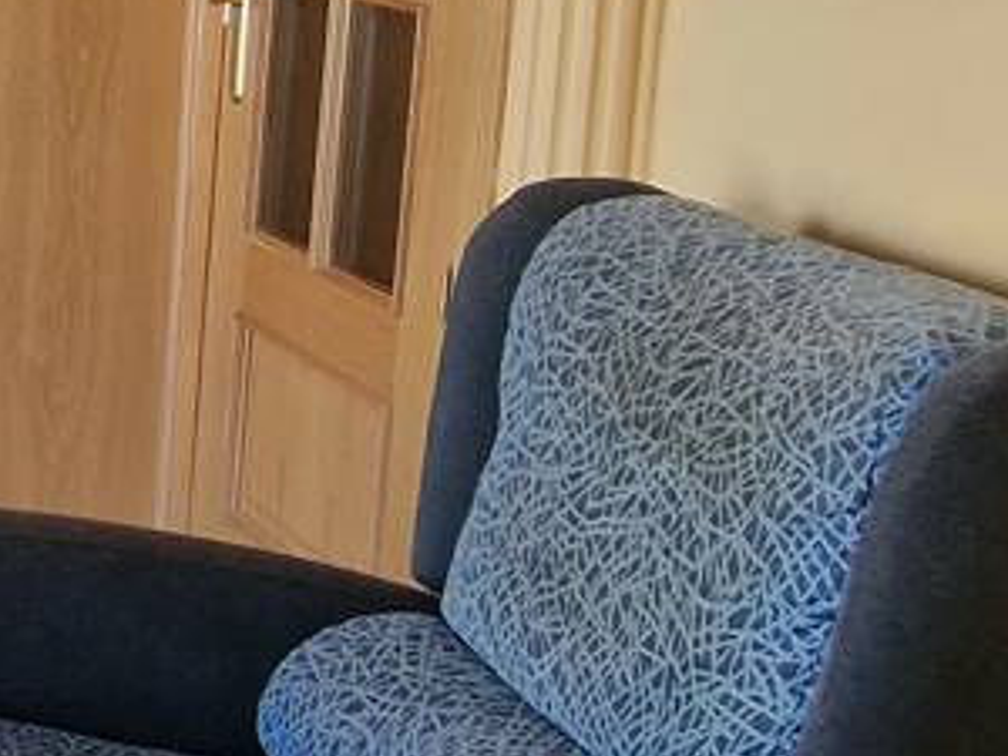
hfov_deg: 19.5
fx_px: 1893
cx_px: -931
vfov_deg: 22.0
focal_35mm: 65
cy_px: 69
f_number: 2.2
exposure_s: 1/60
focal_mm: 2.2
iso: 160
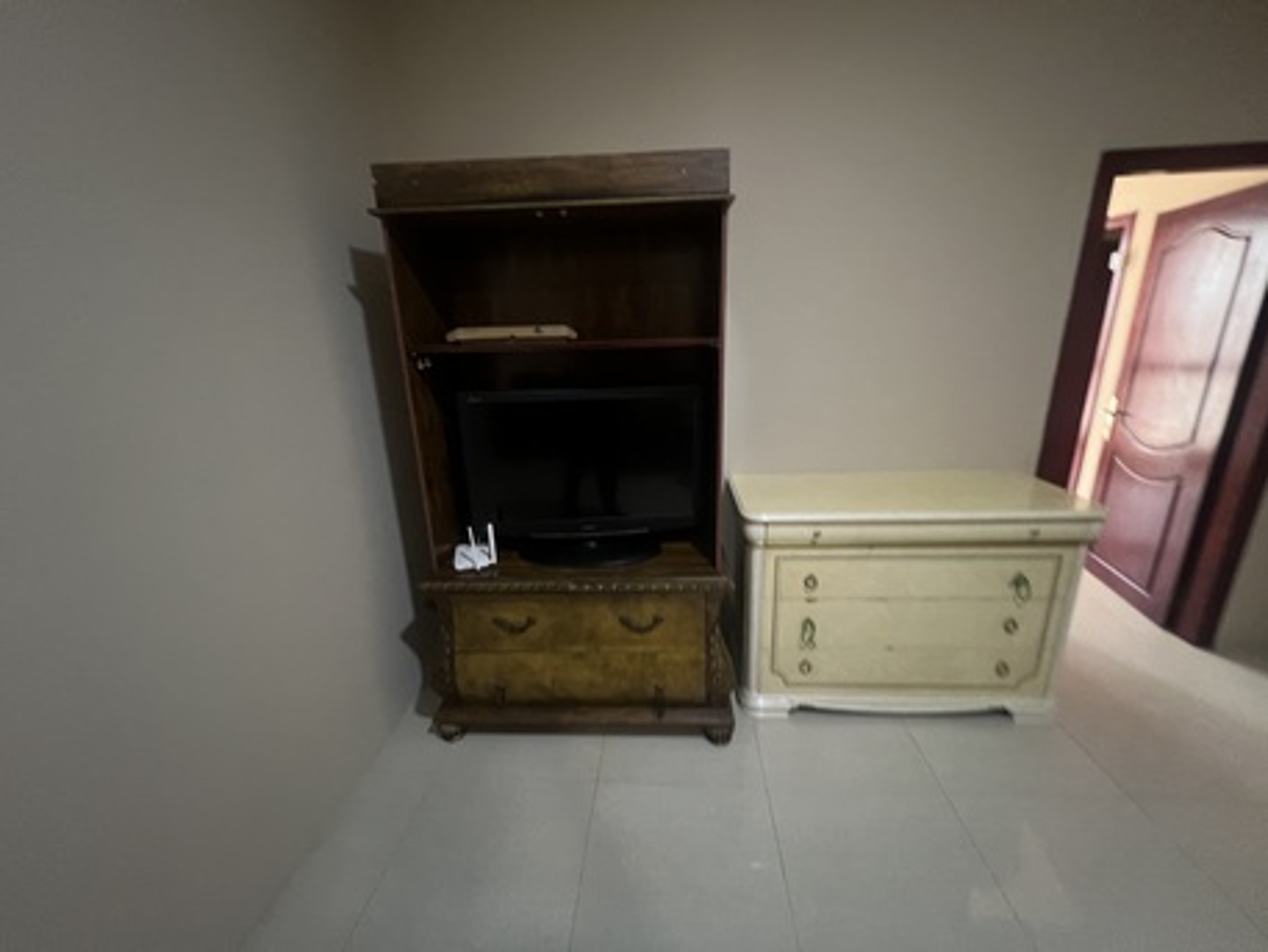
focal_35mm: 13
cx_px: 634
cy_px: 476
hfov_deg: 106.2
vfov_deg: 89.9
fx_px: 476
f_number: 1.8
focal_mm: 1.57
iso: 320
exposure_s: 1/17
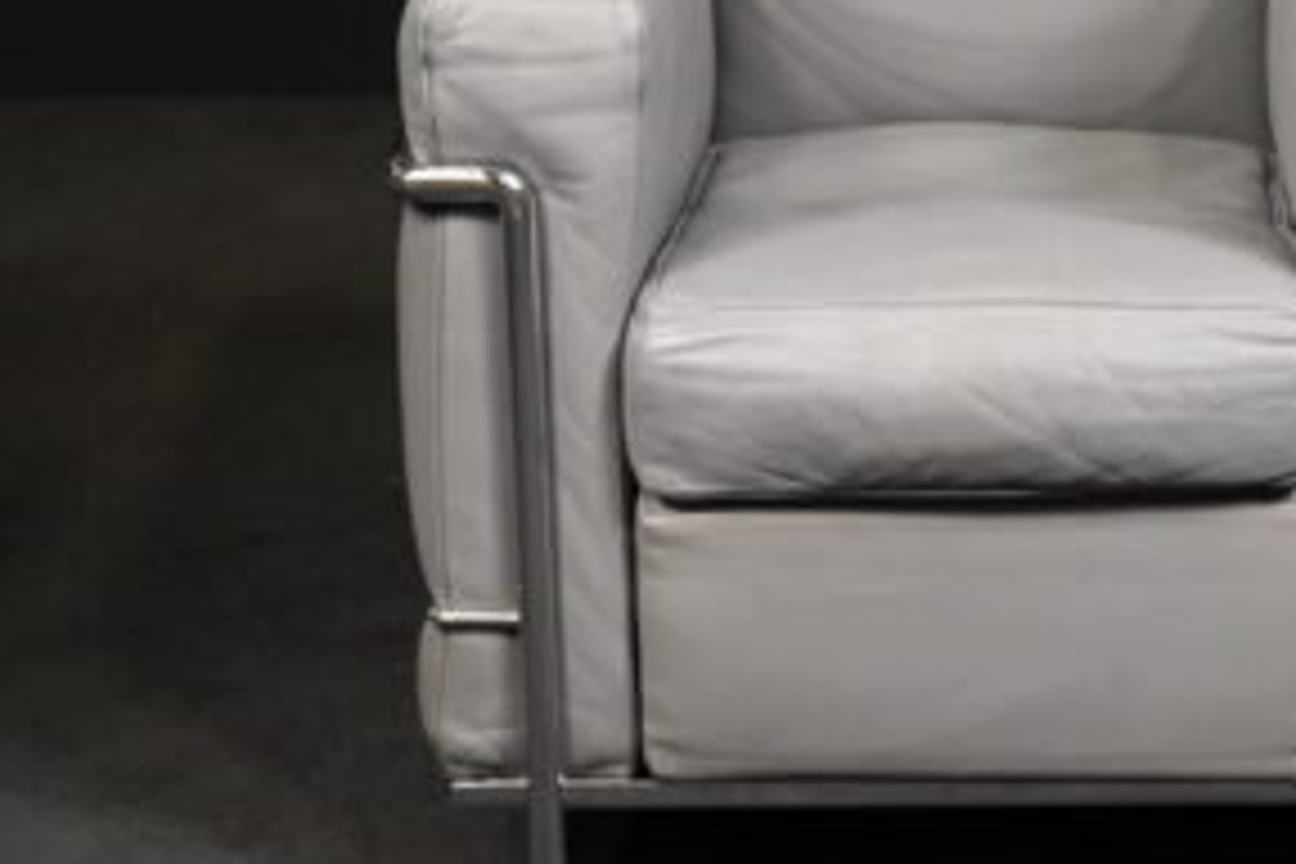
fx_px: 3744
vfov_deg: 13.1
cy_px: 297
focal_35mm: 104
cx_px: 986
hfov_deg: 19.5
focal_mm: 50
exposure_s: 1/100
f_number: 7.1
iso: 5000
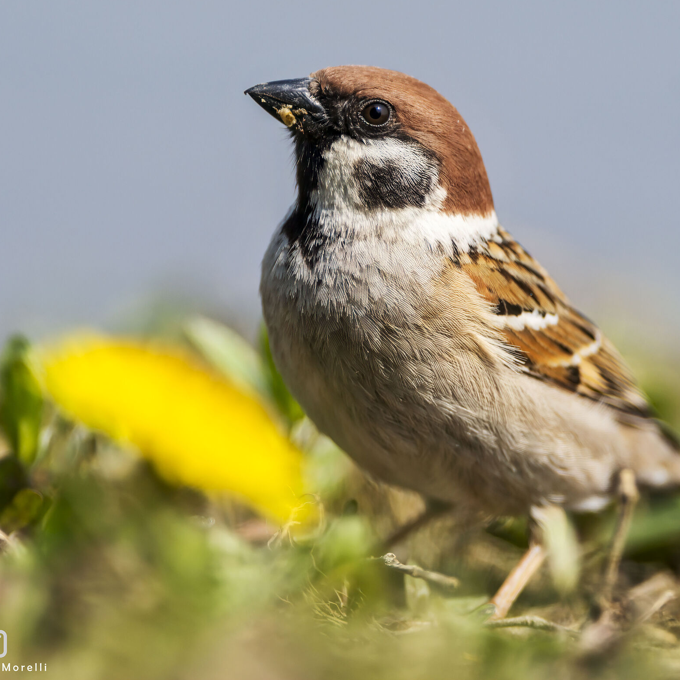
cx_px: 424
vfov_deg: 2.1
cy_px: 333
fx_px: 18313
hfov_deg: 2.1
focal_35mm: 824
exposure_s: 1/1250
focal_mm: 420
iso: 400
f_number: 4
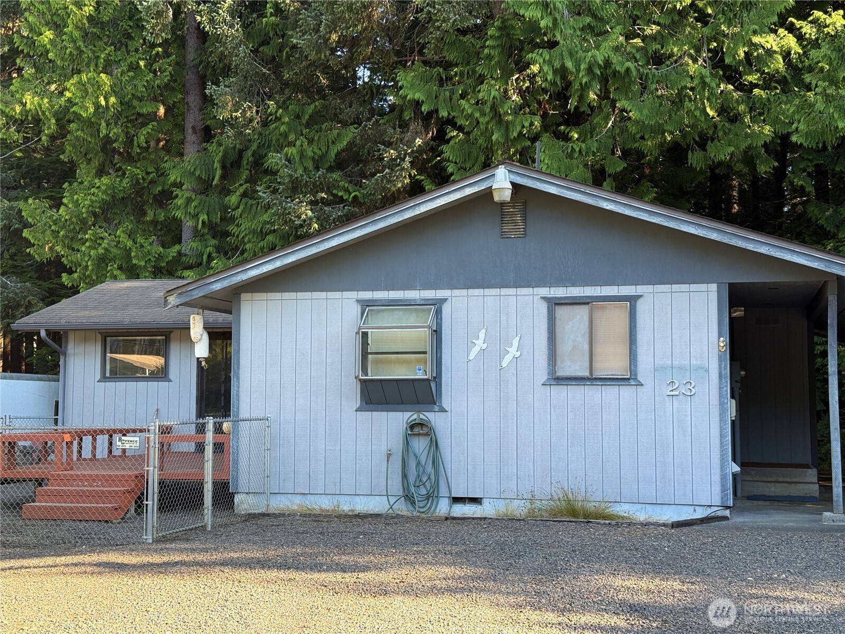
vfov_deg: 30.3
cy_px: 317
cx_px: 422
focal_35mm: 48
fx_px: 1172
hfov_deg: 39.7
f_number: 1.78
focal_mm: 6.76
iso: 64
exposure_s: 1/242
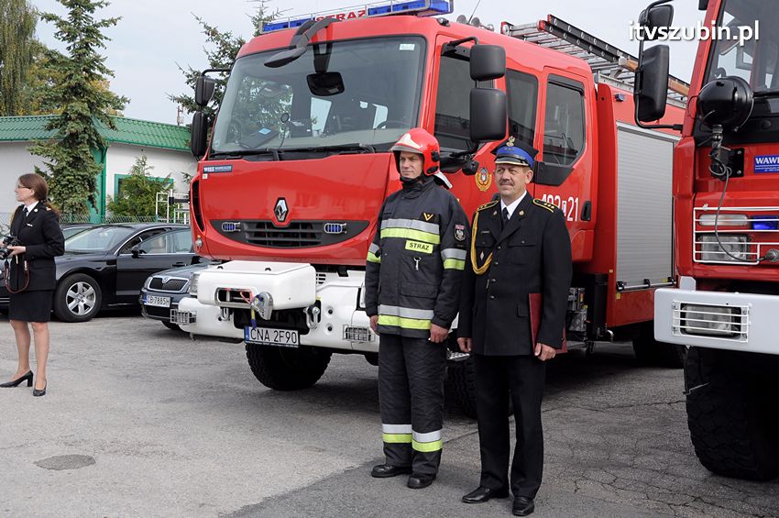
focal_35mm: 45
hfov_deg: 43.6
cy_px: 259
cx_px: 390
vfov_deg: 29.8
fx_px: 973
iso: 500
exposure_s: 1/400
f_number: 10
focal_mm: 30
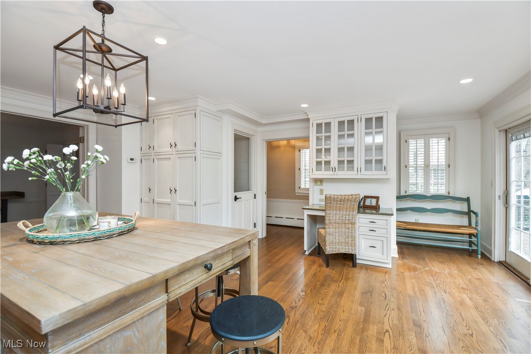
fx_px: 221
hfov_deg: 100.4
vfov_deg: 77.3
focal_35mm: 15
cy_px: 177
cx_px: 266
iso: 220
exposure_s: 1/30
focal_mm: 10
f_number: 4
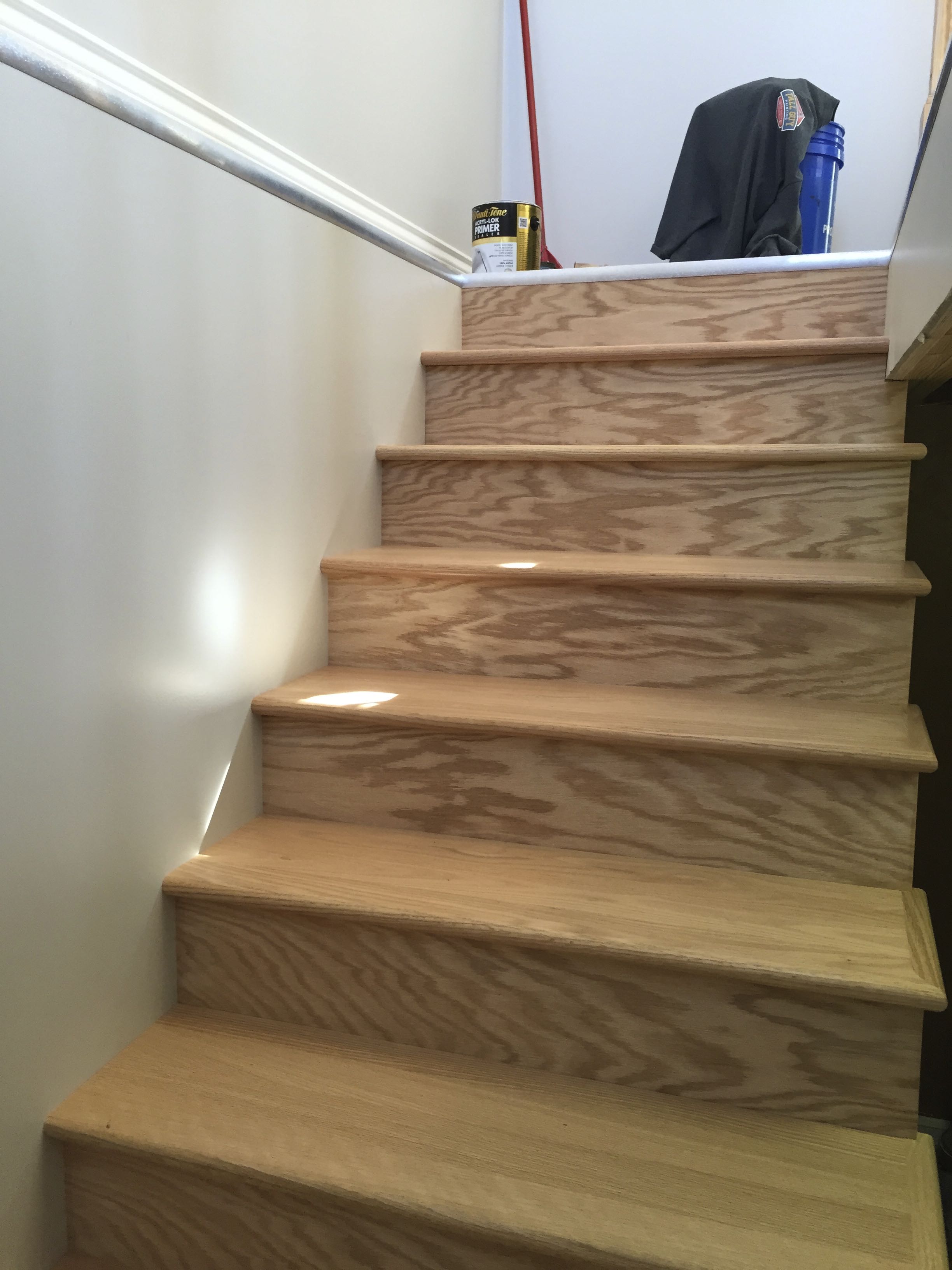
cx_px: 476
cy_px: 635
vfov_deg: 61.7
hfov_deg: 48.2
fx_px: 1063
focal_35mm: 29
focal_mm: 4.15
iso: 80
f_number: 2.2
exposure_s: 1/30
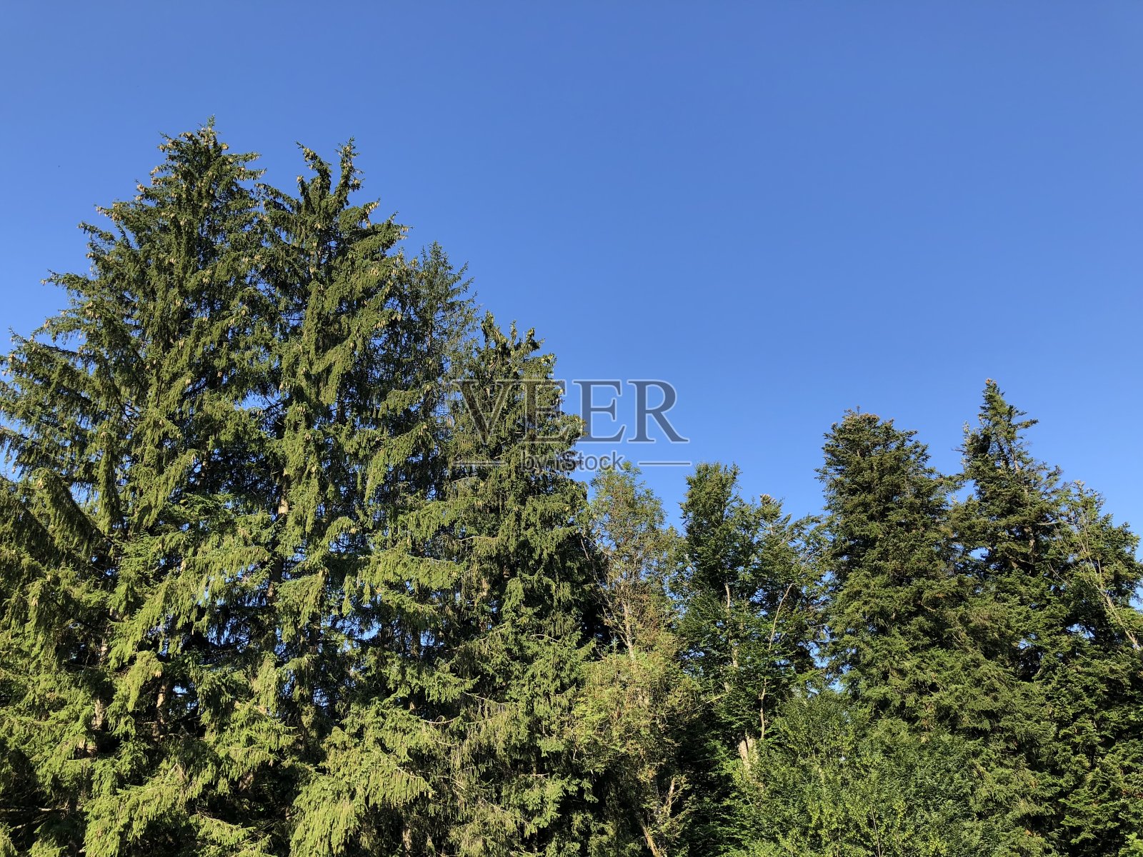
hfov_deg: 63.4
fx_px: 925
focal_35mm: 28
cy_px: 428
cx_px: 572
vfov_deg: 49.7
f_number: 1.8
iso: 20
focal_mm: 3.99
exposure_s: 1/649
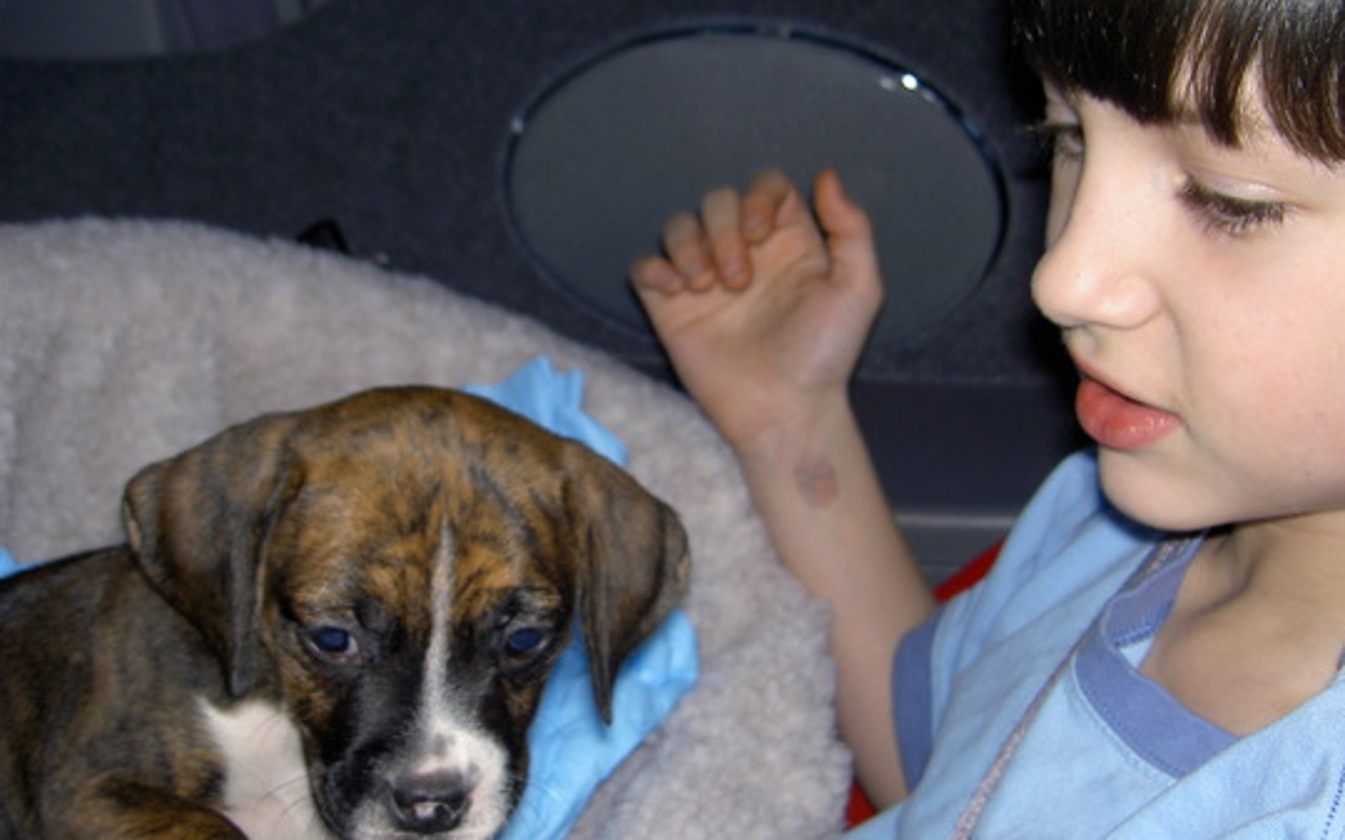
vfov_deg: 26.3
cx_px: 623
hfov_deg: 41.0
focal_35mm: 49
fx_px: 1795
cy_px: 464
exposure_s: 1/60
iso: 100
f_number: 2.8
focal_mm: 8
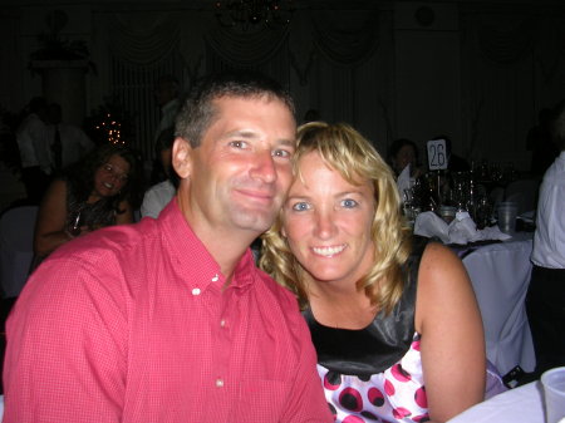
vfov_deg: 37.7
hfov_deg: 49.0
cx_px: 282
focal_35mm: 38
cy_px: 212
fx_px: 620
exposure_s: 1/60.1
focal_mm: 5.8
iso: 50
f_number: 2.8
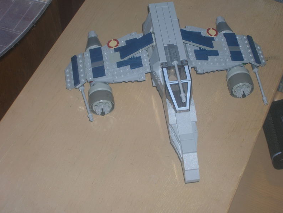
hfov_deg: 26.0
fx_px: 613
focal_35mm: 75
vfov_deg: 19.6
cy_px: 108
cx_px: 142
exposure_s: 1/60.1
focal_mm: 12.3
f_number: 4
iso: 50
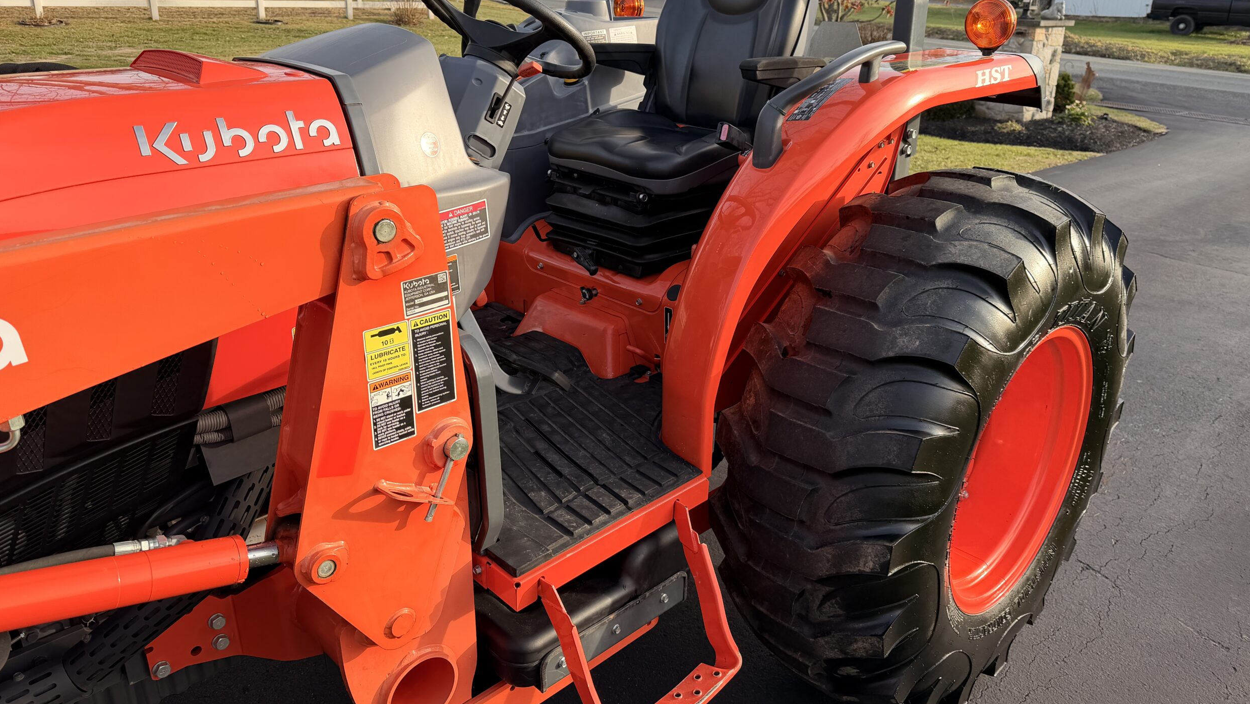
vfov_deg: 42.8
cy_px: 311
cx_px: 628
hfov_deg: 69.9
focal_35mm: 27
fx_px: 895
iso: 80
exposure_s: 1/868
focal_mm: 6.76
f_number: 1.78
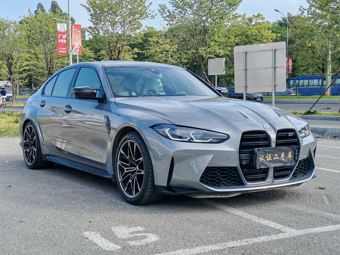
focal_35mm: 54
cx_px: 170
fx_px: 530
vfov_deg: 27.0
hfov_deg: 35.5
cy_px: 128
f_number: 1.95
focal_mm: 5.52
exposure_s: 1/790
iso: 50
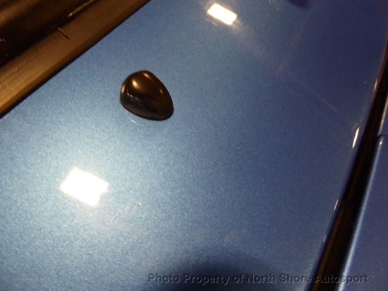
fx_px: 280
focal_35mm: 25
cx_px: 194
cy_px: 146
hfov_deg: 69.4
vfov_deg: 54.9
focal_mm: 4.3
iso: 400
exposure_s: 1/50
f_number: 3.3
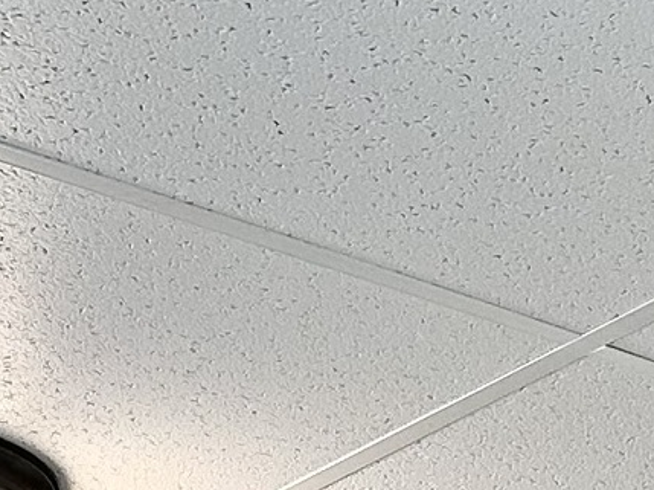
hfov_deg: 11.3
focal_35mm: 172
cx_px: 774
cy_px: 1702
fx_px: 3247
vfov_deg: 7.2
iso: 125
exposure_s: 1/60
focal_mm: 6.86
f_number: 1.78
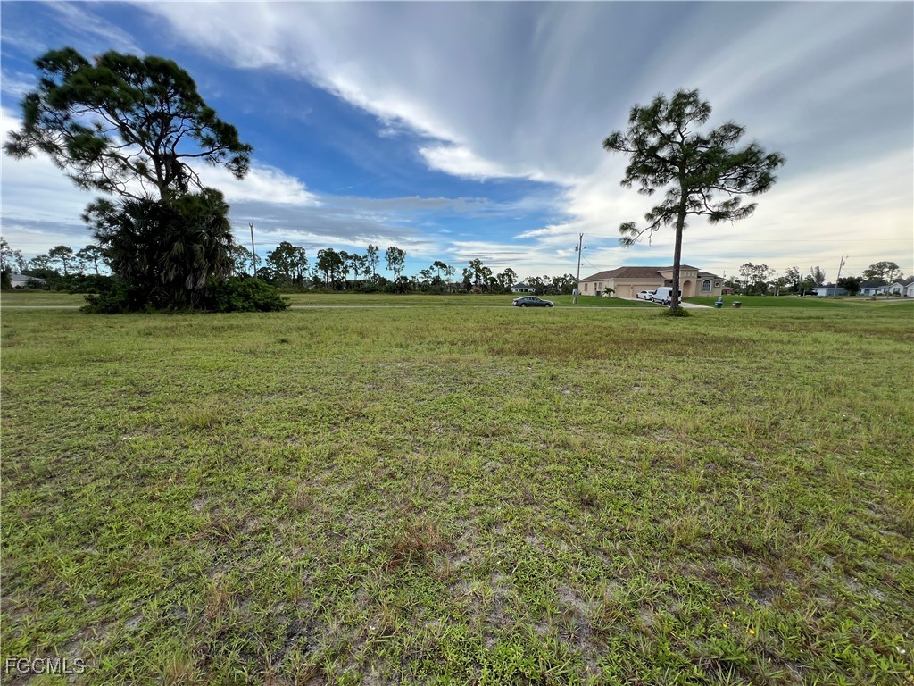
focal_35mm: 13
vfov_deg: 89.9
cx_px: 457
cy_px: 343
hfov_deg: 106.2
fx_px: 343
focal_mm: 1.57
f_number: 1.8
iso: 32
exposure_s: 1/626
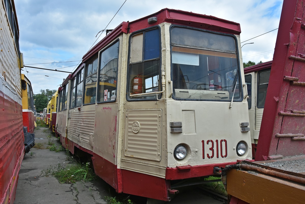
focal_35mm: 27
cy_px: 102
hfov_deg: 67.4
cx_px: 152
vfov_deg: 47.9
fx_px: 229
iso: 280
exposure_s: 1/500
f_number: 8
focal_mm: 18
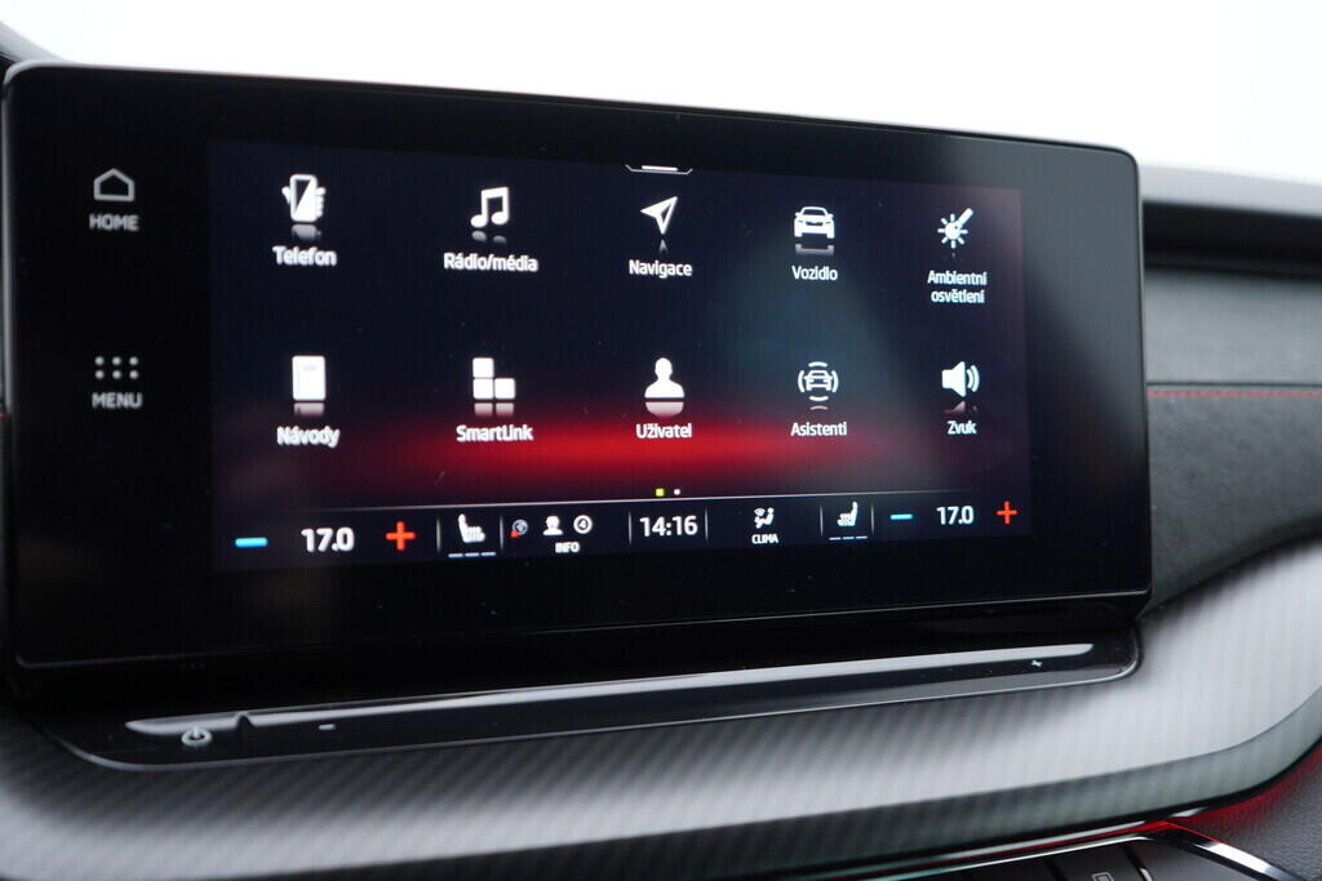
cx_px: 661
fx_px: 1322
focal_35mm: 36
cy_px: 440
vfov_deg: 36.9
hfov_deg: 53.1
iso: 160
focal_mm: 24
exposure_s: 1/40
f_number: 2.8
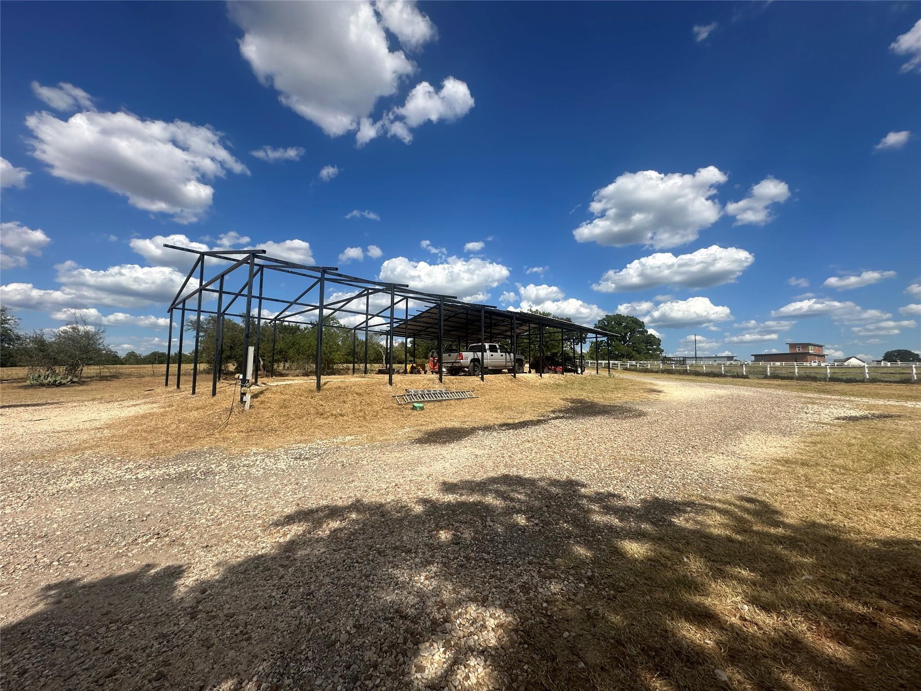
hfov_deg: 102.1
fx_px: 372
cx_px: 460
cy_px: 346
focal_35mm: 14
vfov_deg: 85.7
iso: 40
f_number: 2.2
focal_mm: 2.22
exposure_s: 1/3205
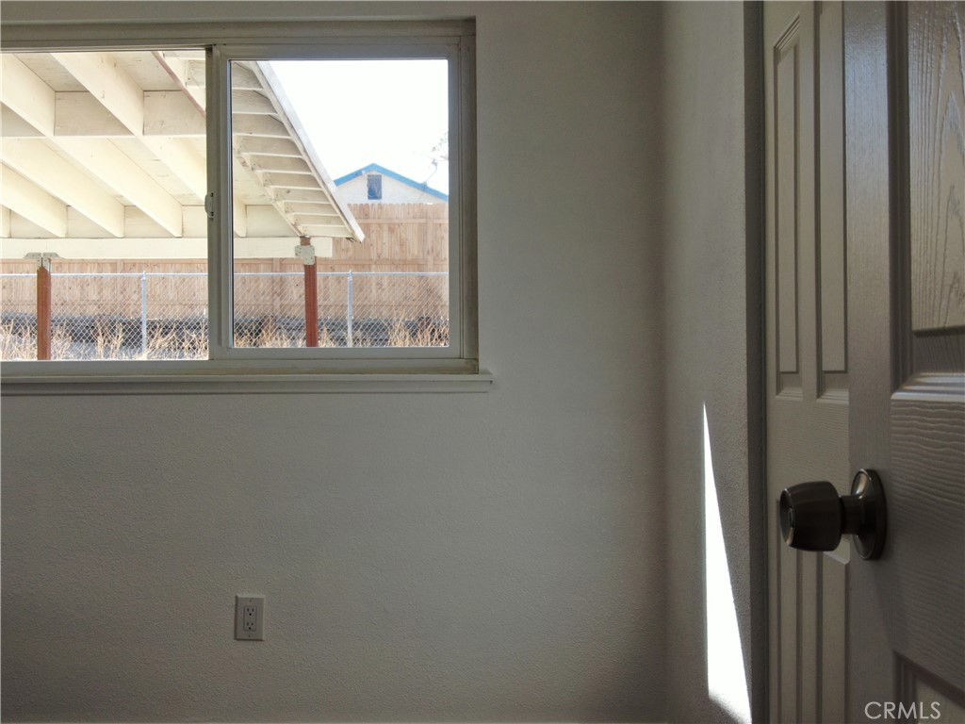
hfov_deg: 39.7
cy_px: 362
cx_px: 482
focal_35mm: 48
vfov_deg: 30.3
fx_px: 1338
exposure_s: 1/60
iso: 100
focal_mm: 8.6
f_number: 3.8
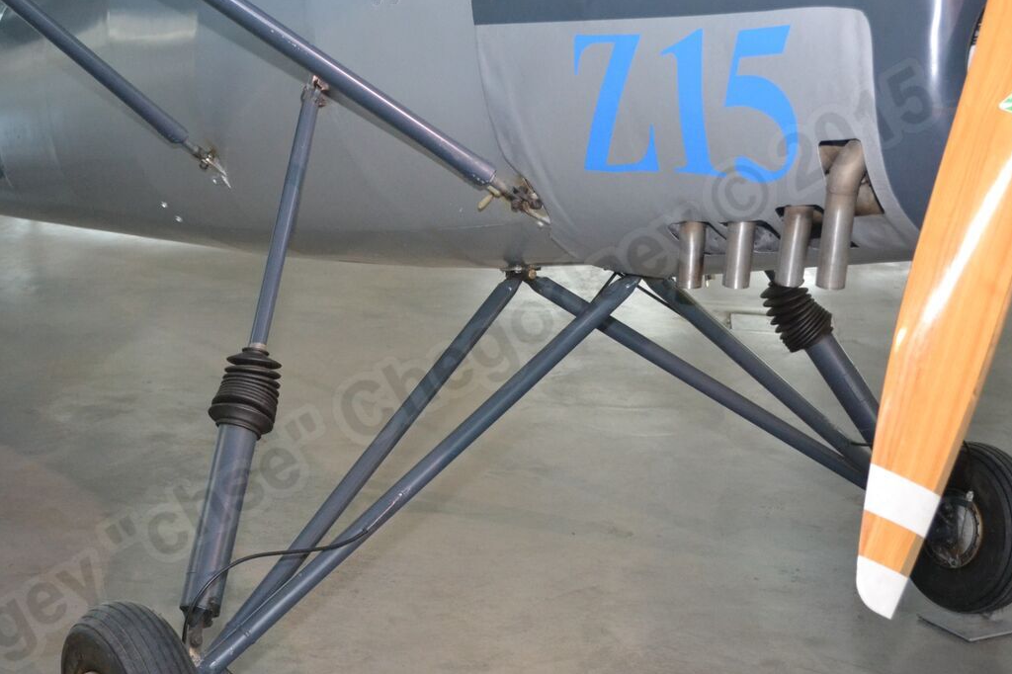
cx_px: 410
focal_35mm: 66
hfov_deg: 30.6
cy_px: 386
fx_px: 1844
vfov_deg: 20.7
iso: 2500
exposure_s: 1/60
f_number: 5
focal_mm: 35
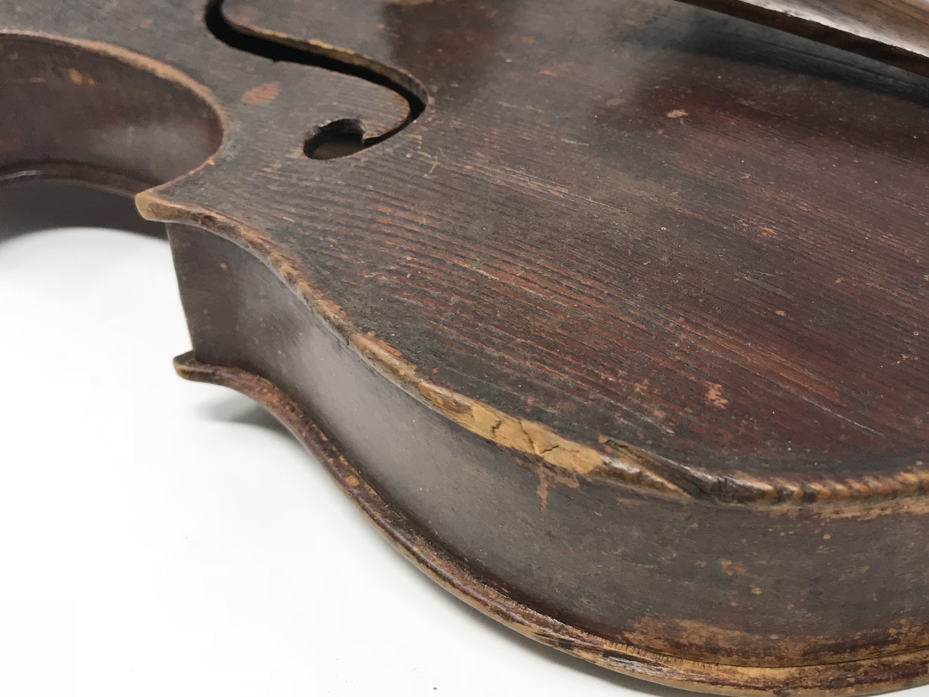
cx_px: 667
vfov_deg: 33.3
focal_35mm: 43
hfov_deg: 42.8
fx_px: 1154
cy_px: 229
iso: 40
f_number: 1.8
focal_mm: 3.99
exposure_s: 1/120
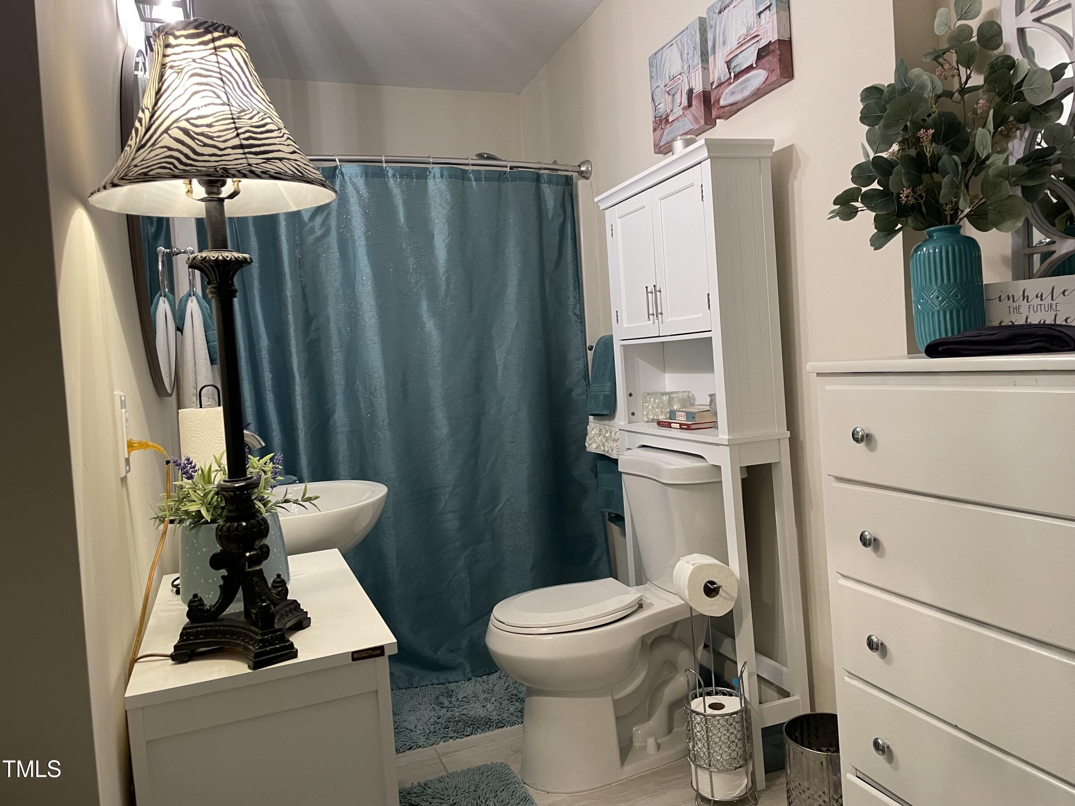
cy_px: 403
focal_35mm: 26
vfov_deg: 53.1
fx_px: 807
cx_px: 538
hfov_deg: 67.3
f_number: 1.6
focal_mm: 4.2
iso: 160
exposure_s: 1/60
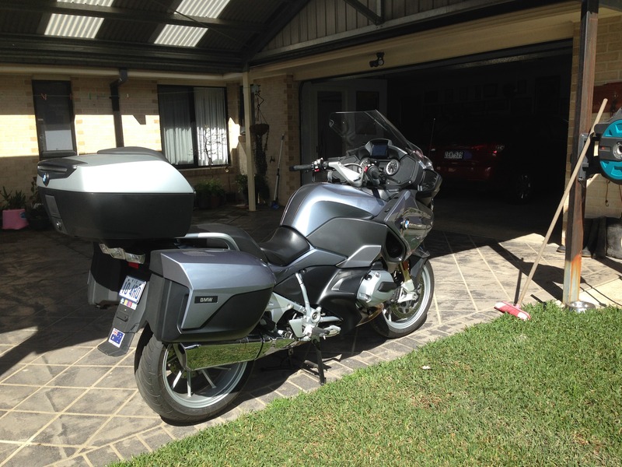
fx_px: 593
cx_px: 311
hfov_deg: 55.4
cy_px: 234
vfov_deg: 42.9
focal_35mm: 33
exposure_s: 1/821
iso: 50
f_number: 2.4
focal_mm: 4.12
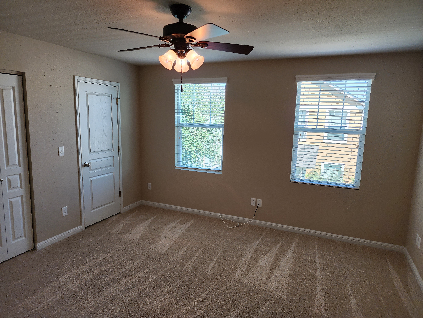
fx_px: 281
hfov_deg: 73.9
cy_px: 159
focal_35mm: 23
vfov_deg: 58.9
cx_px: 212
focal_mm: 6.4
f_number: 1.8
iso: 80
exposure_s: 1/120
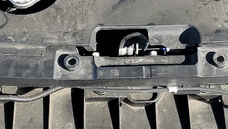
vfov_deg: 9.8
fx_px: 677
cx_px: 123
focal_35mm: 112
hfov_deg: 19.1
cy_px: -154
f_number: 1.5
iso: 50
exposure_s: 1/1111
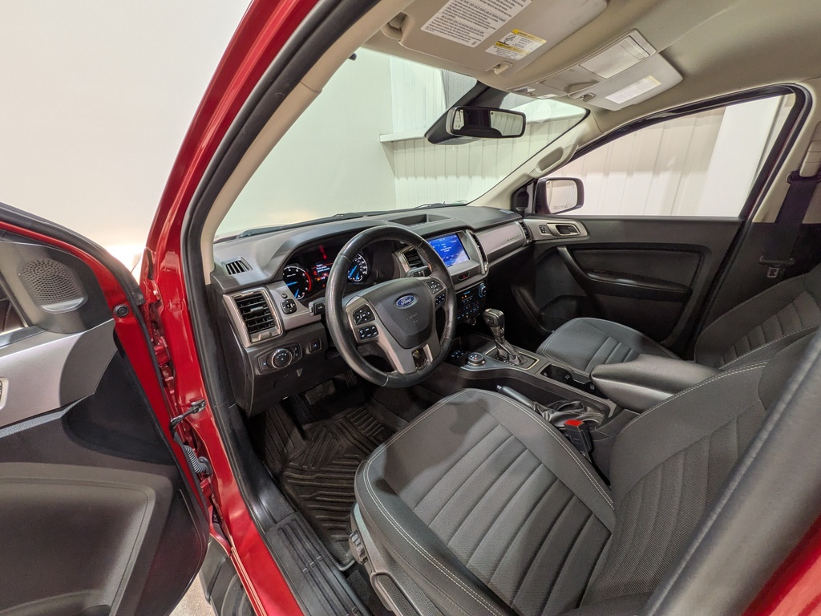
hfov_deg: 102.1
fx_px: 332
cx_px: 410
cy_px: 308
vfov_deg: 85.7
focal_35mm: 14
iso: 49
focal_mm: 1.83
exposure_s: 1/25
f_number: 2.2
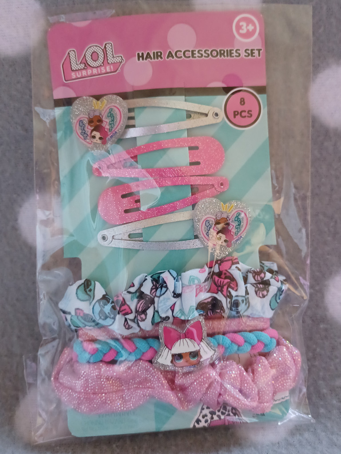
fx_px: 328
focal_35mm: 25
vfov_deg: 69.4
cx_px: 170
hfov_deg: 54.9
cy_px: 227
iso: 1250
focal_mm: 4.6
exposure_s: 1/20
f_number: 1.8
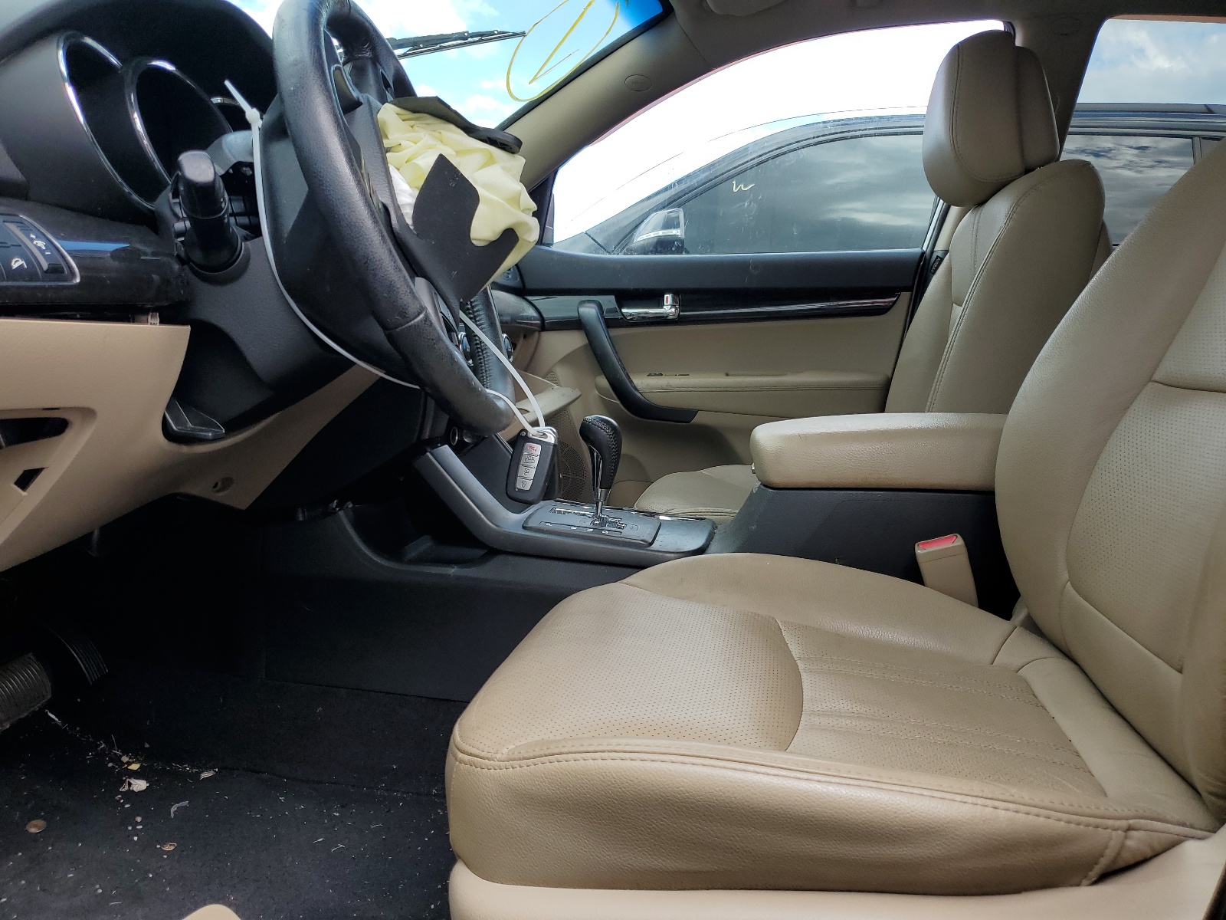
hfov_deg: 67.3
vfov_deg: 53.1
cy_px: 460
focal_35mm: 26
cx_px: 613
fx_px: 921
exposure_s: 1/625
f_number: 1.5
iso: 50
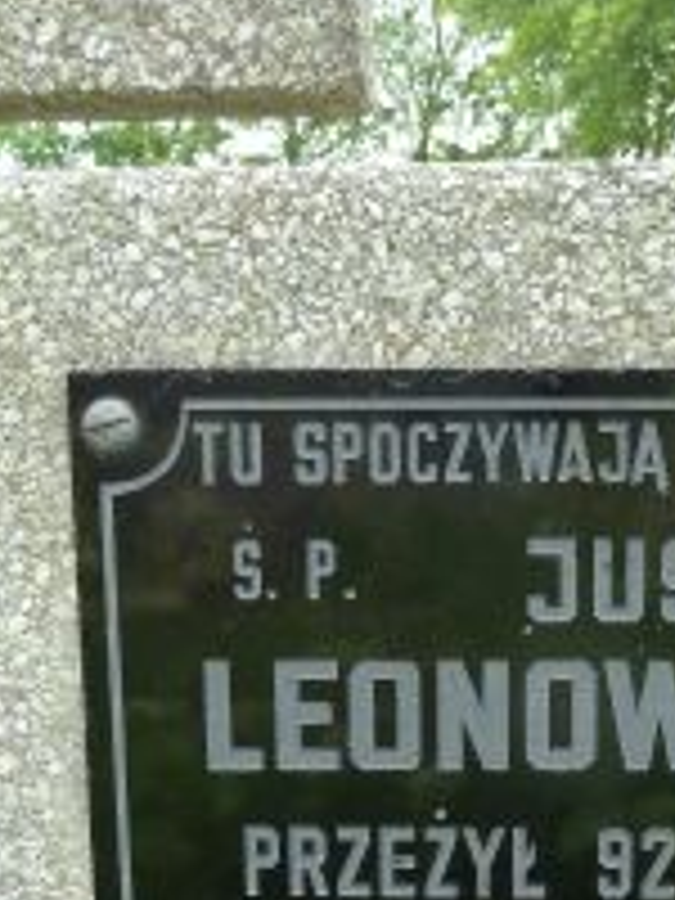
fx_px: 1560
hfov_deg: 24.0
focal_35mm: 60
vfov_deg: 31.6
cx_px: 544
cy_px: 670
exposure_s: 1/200
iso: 250
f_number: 3.3
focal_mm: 4.1
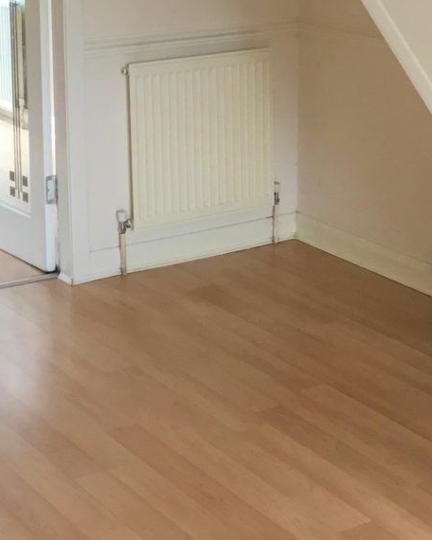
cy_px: 77
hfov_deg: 18.1
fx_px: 1358
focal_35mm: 85
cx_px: 201
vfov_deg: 22.1
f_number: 2.4
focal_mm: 3.3
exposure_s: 1/33
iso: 64
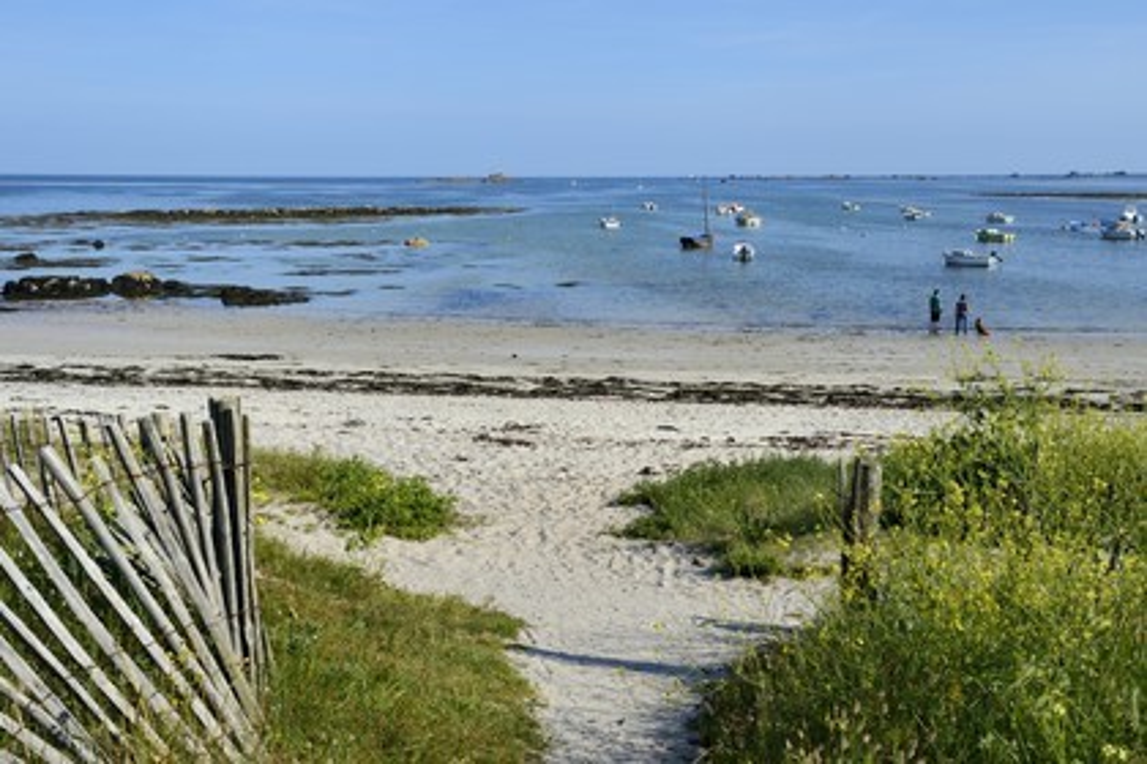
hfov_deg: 46.4
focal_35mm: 42
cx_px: 574
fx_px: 1338
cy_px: 382
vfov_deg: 31.9
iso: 200
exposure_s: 1/320
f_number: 13
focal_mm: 42
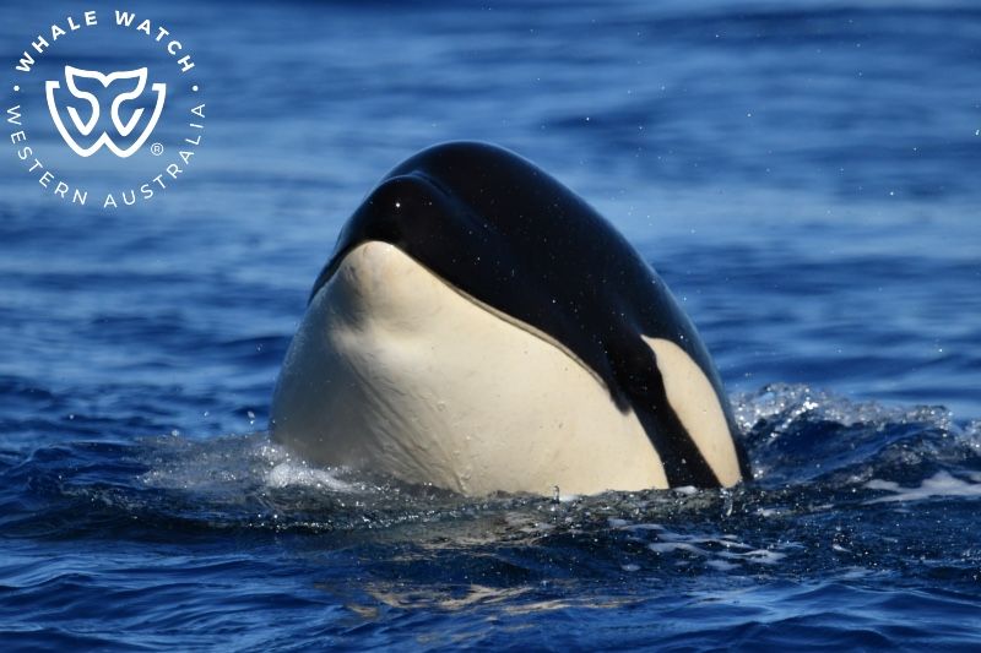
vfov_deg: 2.3
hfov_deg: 3.4
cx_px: 490
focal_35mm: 600
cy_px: 326
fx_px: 16346
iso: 900
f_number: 6.3
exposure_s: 1/8000
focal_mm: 600
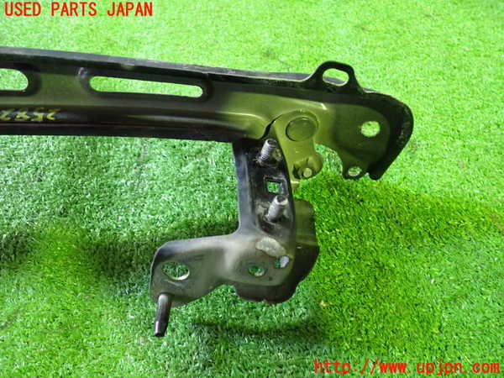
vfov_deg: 46.8
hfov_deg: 60.0
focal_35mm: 30
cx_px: 252
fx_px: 437
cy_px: 189
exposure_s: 1/25
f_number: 2.3
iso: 800
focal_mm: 5.4
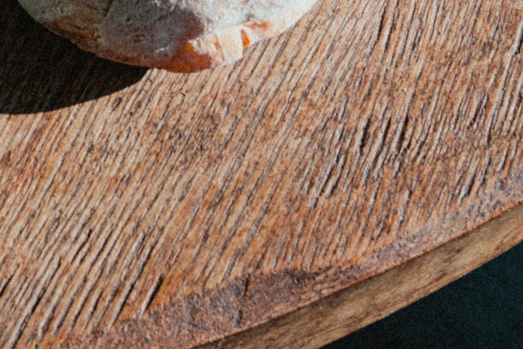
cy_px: -483
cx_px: -346
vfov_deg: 7.5
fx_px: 2470
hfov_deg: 11.4
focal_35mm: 170
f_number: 6.3
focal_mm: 31
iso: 250
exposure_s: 1/640
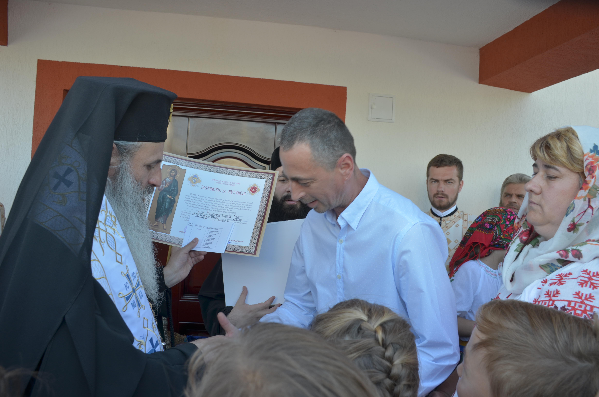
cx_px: 300
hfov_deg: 67.5
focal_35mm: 27
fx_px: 448
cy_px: 198
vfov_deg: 47.7
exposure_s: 1/100
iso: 200
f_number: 5
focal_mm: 18
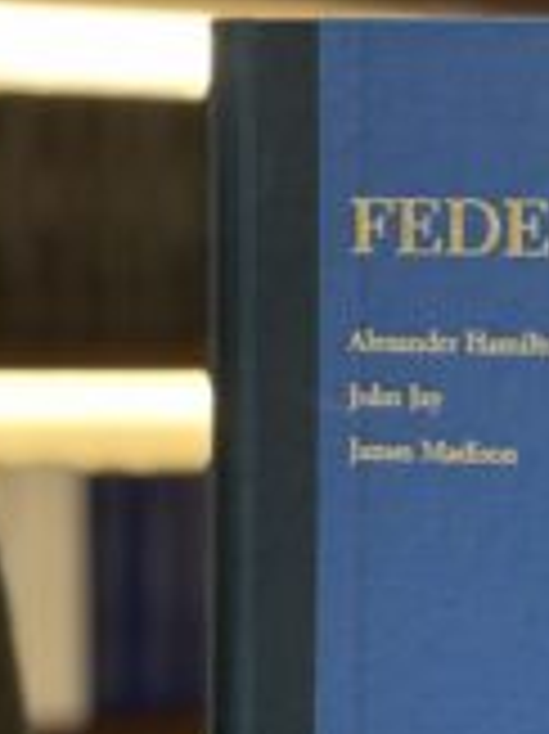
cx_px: 544
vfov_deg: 16.7
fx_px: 2499
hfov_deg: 12.4
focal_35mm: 118
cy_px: 477
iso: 500
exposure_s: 1/40
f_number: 1.78
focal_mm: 6.76
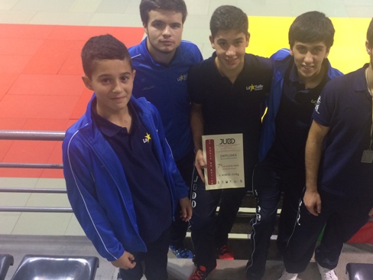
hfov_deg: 48.5
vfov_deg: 37.7
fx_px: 409
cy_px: 147
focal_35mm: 38
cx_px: 233
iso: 160
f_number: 2.2
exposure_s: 1/33
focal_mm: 4.15
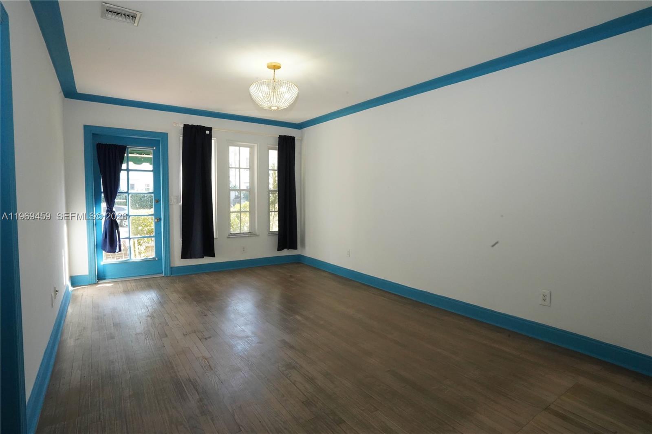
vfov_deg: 67.4
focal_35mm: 18
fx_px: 326
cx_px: 326
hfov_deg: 90.0
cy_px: 217
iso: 6400
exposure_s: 1/60
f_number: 22
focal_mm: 18
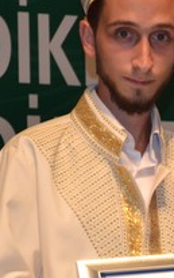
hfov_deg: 5.4
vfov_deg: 8.8
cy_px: 198
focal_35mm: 239
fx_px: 1811
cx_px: 356
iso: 560
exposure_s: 1/60
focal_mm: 48
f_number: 5.3
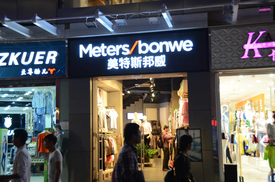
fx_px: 389
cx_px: 138
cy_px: 91
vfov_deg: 26.4
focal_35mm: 51
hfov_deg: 39.0
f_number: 4.5
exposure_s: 1/80
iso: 1600
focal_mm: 34
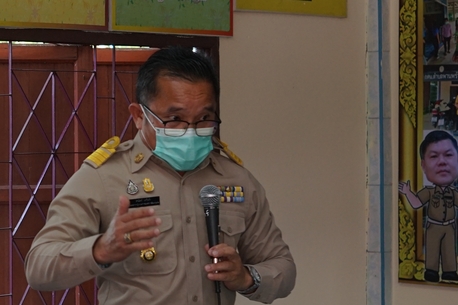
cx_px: -86
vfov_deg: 10.1
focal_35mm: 136
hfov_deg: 14.6
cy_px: 135
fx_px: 1730
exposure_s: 1/160
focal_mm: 50
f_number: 4
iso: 640
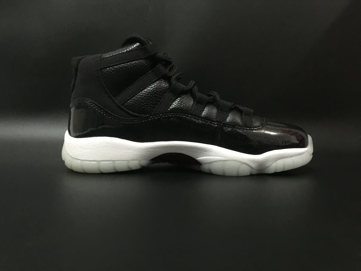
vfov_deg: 48.2
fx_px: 302
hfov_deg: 61.7
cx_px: 180
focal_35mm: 29
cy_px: 136
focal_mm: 4.15
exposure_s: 1/4
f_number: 2.2
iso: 200
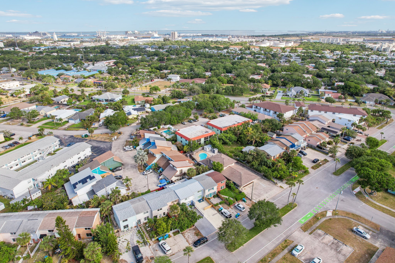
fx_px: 241
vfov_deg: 57.2
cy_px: 132
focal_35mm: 22
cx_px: 198
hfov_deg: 78.6
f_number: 2.8
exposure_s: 1/1500
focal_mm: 8.4
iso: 130
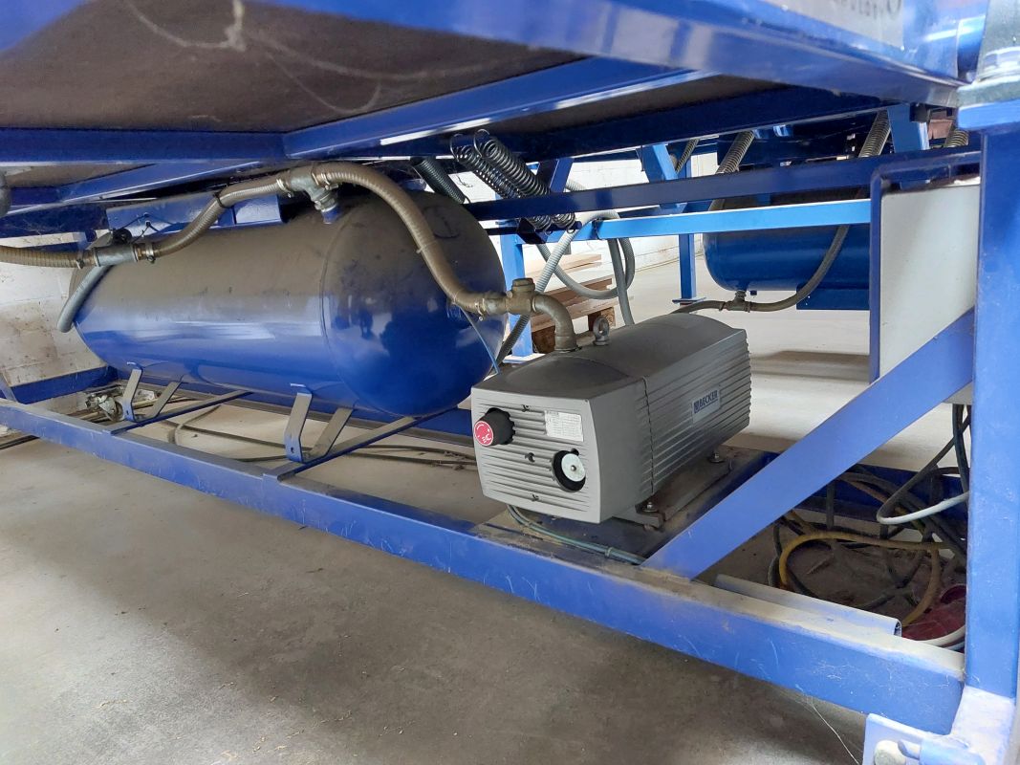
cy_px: 382
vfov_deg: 54.9
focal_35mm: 25
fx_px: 737
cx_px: 510
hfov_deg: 69.4
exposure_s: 1/25
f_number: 1.8
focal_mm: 5.23
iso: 640
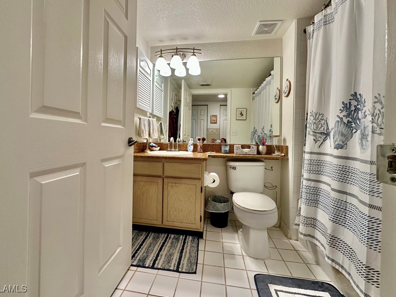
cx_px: 188
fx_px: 172
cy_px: 139
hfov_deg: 98.1
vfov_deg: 81.6
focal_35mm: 15
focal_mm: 2.22
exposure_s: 1/120
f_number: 2.2
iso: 200
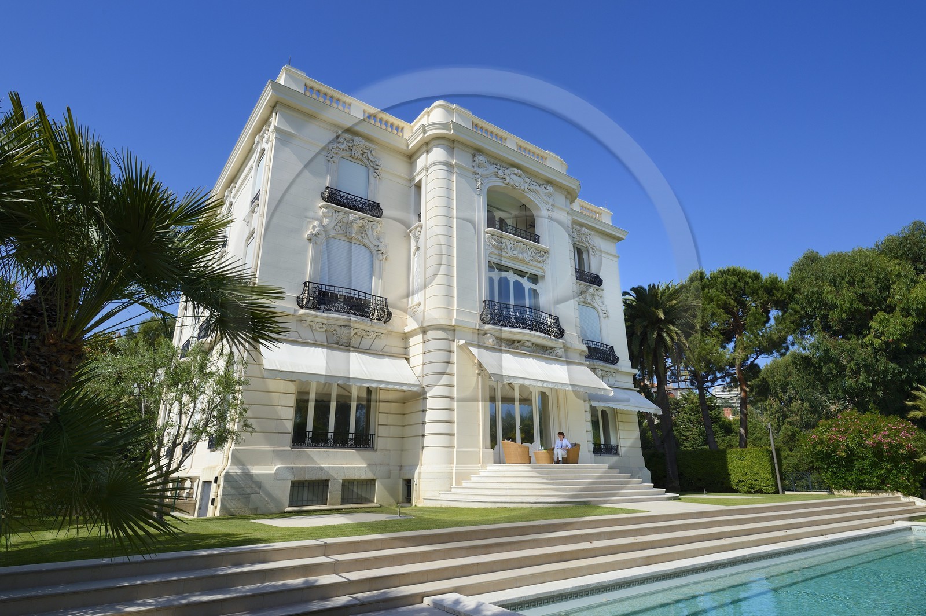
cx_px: 463
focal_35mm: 20
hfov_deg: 84.0
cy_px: 308
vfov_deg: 61.8
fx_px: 514
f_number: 10
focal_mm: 20
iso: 200
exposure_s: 1/500
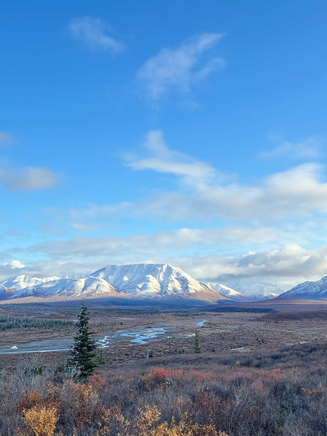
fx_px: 605
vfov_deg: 39.7
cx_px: 164
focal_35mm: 48
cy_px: 218
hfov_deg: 30.3
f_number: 1.78
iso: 64
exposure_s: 1/394
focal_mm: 6.76
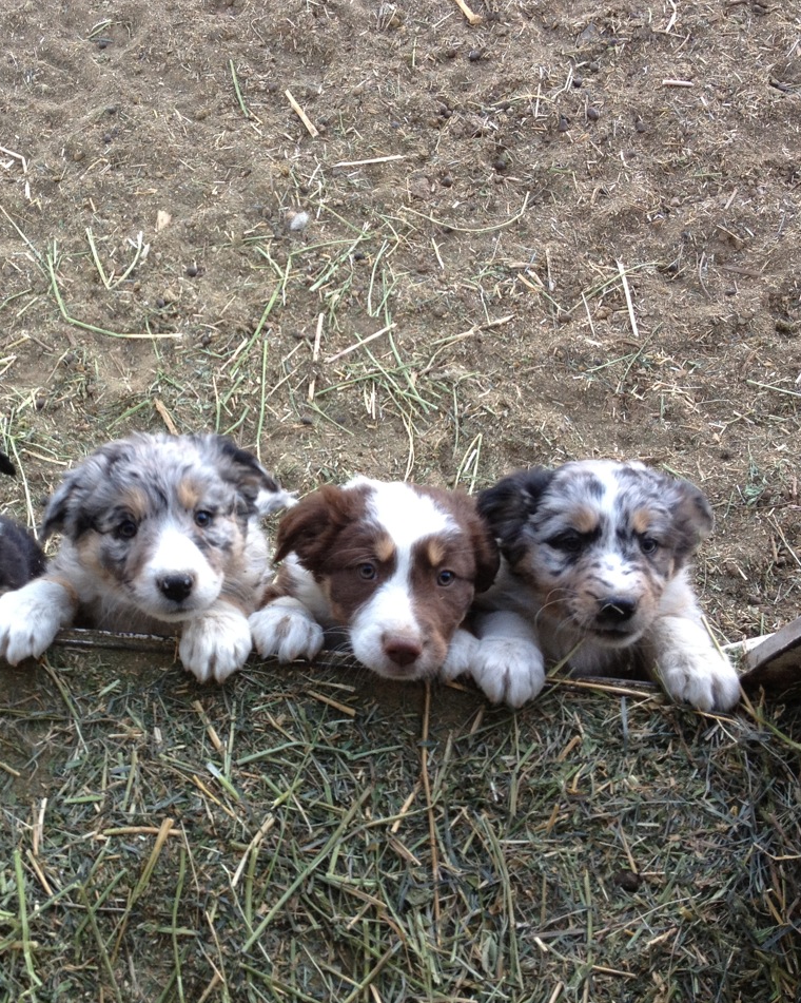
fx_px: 1364
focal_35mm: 46
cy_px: 502
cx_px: 253
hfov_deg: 32.4
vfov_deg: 40.3
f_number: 2.4
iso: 80
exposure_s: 1/60
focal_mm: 4.28
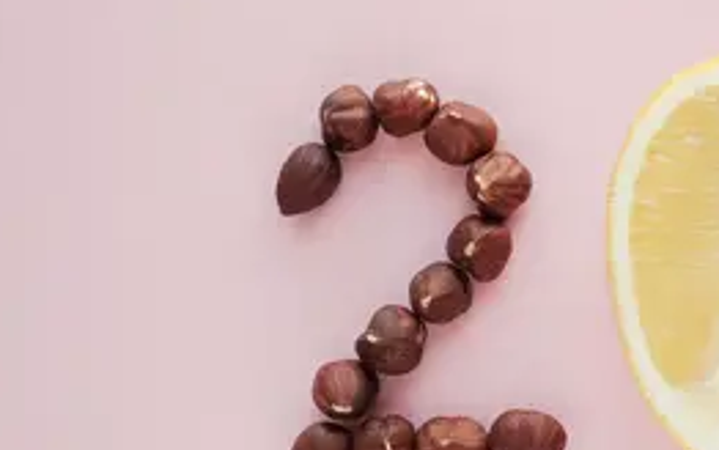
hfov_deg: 20.9
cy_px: 177
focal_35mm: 90
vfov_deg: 14.5
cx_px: 941
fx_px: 1764
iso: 500
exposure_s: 1/55
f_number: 8
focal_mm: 22
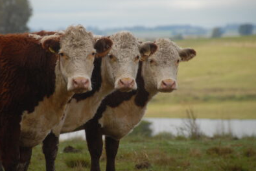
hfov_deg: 6.0
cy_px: 75
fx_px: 2434
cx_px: 118
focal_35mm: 342
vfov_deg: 4.0
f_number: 5.6
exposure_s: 1/400
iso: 200
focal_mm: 200
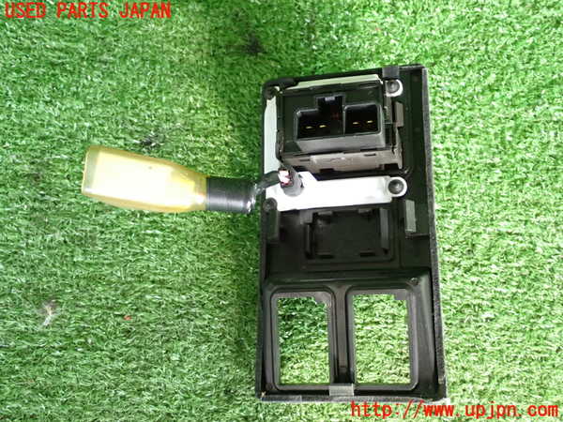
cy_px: 211
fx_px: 716
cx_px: 282
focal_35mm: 44
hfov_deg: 42.9
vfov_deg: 32.9
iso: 320
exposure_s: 1/40
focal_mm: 7.84
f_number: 2.9
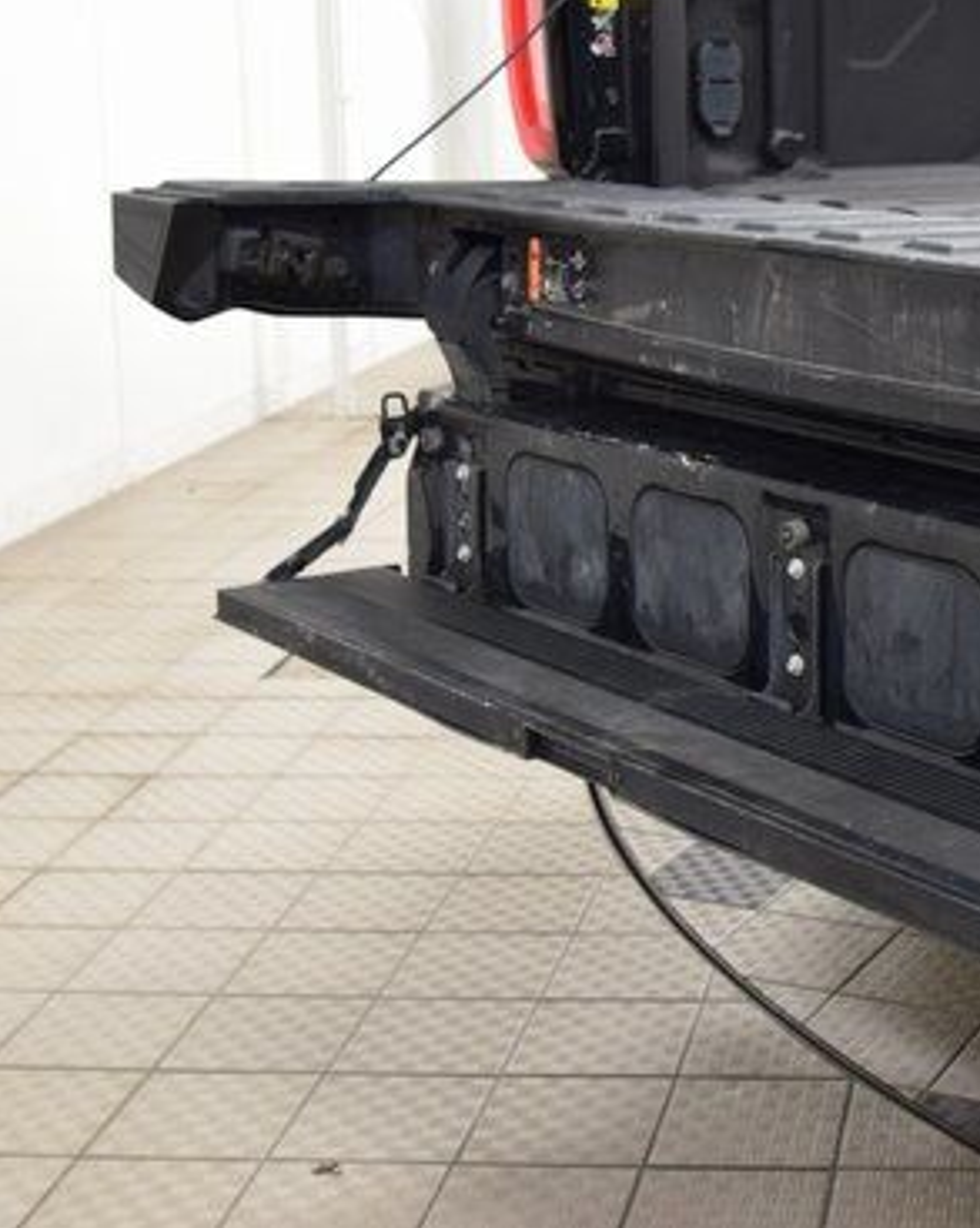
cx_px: 1060
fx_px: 2142
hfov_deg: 24.2
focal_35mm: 59
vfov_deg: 31.9
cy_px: 520
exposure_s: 1/15
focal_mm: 24
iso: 1100
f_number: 6.3
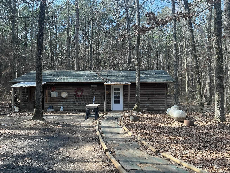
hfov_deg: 63.4
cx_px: 115
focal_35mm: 28
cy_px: 86
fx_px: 186
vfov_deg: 49.7
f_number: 1.8
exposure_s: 1/221
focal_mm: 3
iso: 20
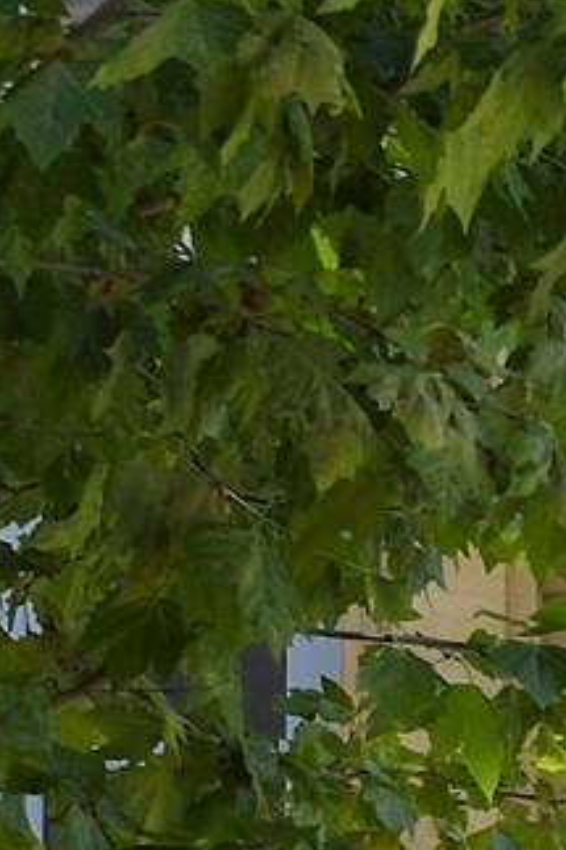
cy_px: 1454
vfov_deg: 4.2
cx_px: 1788
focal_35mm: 483
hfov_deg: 2.8
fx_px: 11402
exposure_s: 1/250
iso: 200
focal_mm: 65
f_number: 8
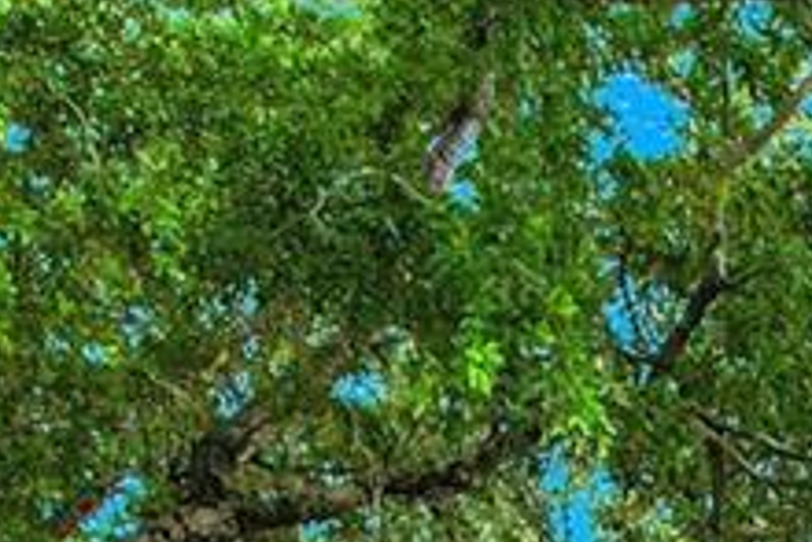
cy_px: 1630
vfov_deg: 7.5
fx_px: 3611
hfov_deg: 12.2
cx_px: 1248
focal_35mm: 160
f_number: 2.8
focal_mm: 8.38
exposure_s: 1/640
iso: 100
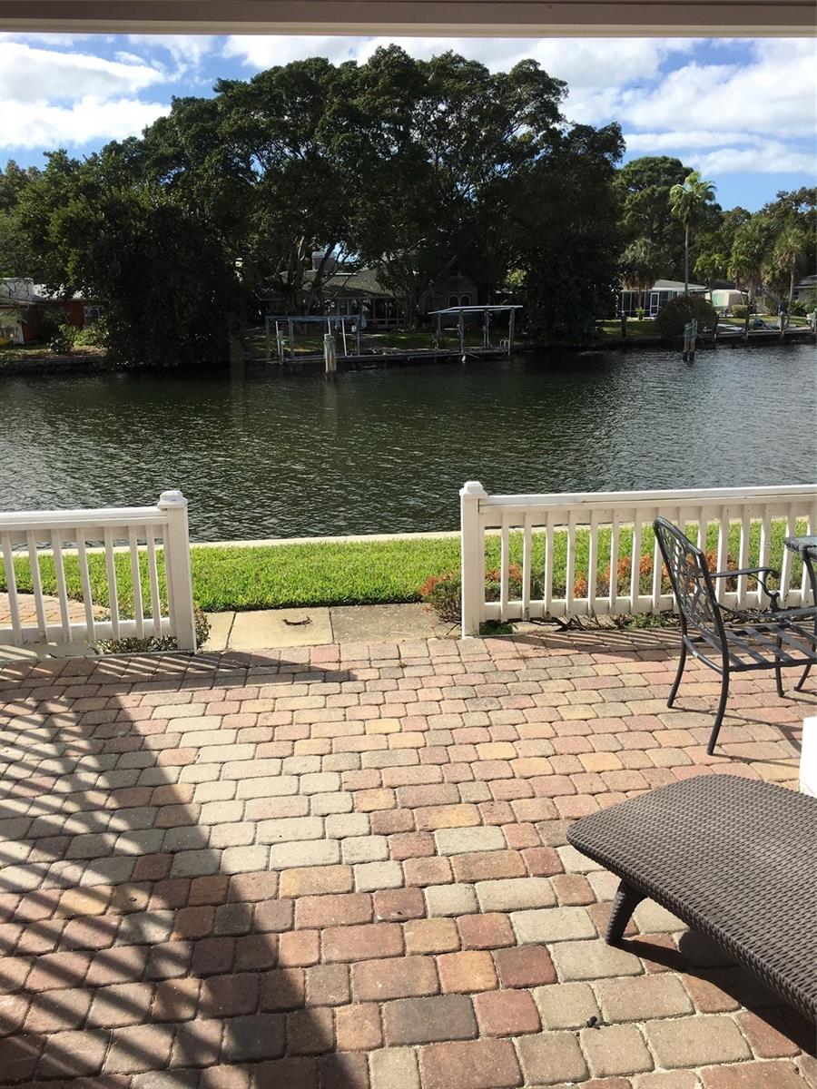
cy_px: 544
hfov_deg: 48.2
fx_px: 913
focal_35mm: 29
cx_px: 408
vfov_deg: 61.7
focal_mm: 4.15
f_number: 2.2
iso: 25
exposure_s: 1/1221
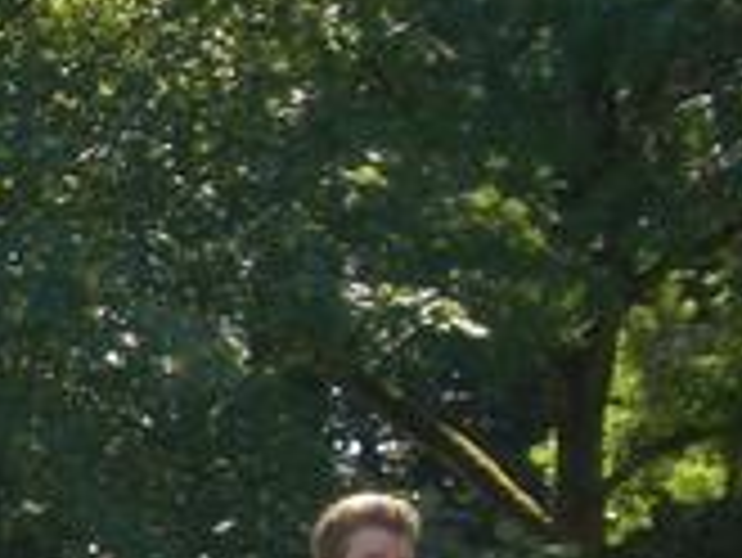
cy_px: 738
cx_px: -549
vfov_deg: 10.7
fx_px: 2917
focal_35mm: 136
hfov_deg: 13.2
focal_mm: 5.8
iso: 50
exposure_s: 1/400
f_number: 2.6
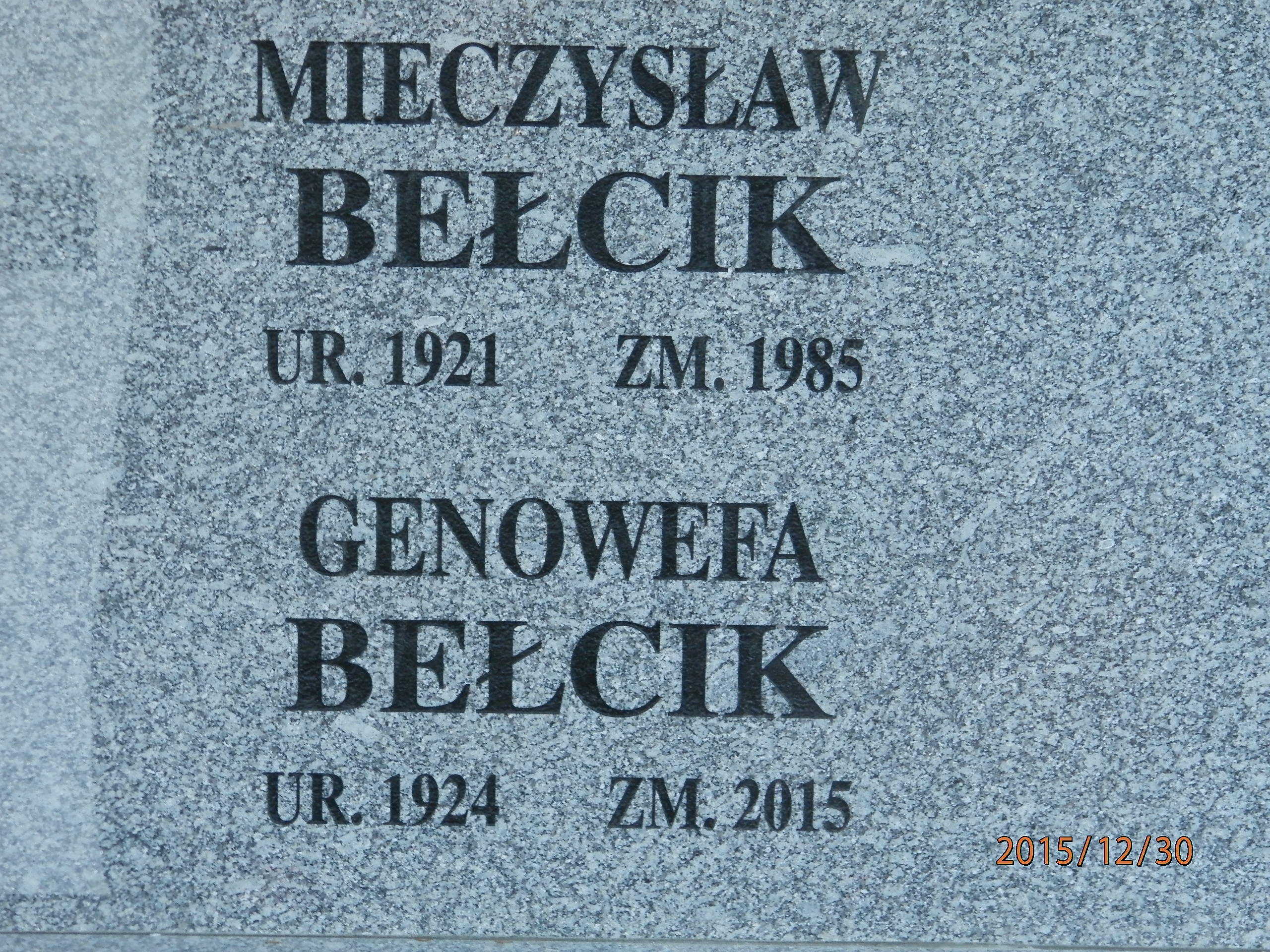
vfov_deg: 14.0
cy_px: 476
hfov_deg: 18.5
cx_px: 635
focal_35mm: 106
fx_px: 3889
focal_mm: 19
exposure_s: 1/40
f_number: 4.5
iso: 200
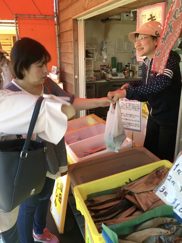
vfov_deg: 61.7
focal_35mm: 29
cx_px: 91
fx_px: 203
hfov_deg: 48.2
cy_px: 122
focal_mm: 4.15
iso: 25
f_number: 2.2
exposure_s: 1/120
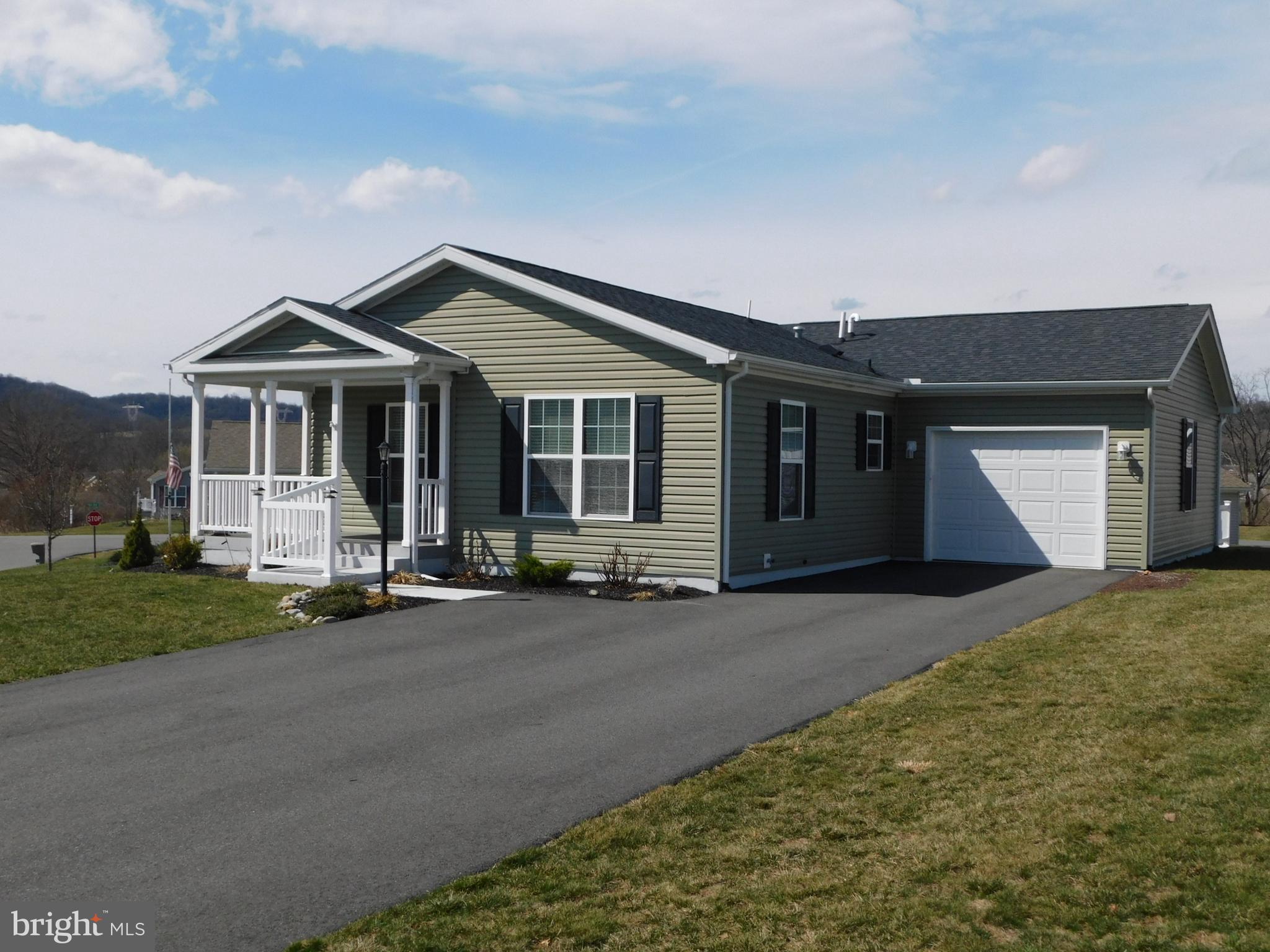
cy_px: 476
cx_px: 635
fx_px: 1321
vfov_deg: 39.7
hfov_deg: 51.4
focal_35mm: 36
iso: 125
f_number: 7
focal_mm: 6.3
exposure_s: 1/500
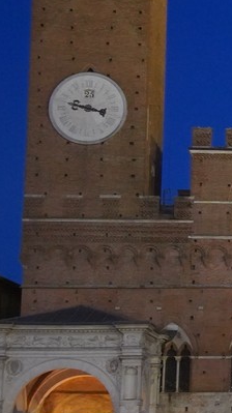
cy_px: 237
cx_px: 551
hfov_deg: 8.7
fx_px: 1380
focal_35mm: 126
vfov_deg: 17.0
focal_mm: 40
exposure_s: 1/30
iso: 12800
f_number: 8
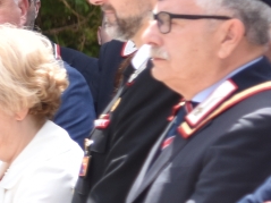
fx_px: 3772
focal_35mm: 482
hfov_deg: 4.0
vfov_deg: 3.1
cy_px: 101
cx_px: -619
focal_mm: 65
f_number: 4
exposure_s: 1/1600
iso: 400
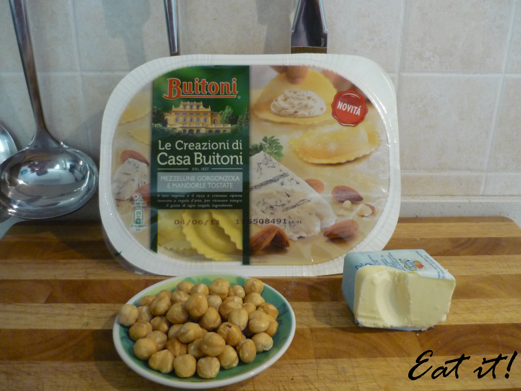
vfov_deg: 42.9
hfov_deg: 55.4
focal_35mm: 33
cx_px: 260
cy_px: 196
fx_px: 497
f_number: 2.8
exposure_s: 1/30
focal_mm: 5.5
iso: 400
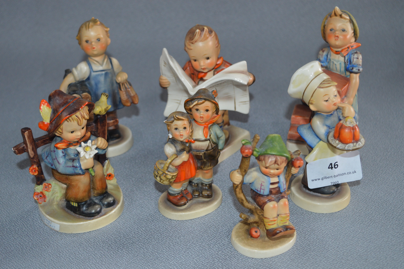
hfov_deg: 37.9
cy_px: 134
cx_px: 202
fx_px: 589
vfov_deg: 25.7
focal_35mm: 52
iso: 640
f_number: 4.5
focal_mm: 35
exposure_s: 1/60
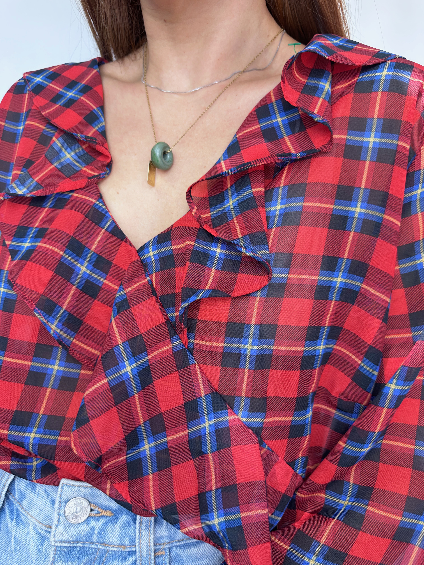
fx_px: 392
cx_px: 212
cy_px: 282
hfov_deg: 56.8
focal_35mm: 24
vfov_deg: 71.6
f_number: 1.78
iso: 80
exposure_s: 1/100
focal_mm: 6.86
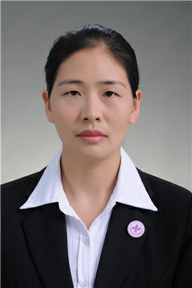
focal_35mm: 128
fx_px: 1021
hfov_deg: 10.7
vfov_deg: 16.1
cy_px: 144
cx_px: 96
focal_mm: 85
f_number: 5.6
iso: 160
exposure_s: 1/125
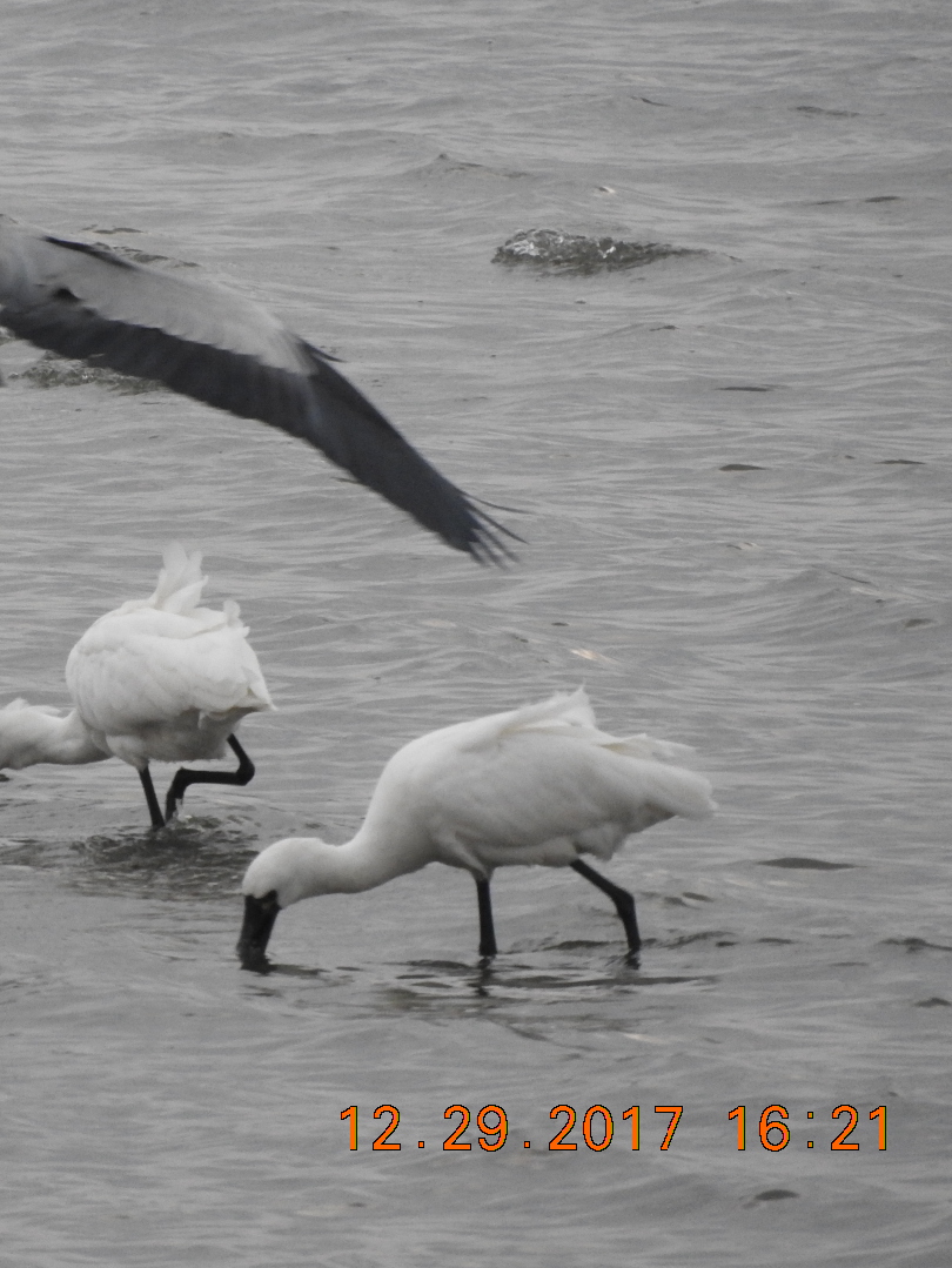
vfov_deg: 1.5
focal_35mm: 1334
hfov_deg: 1.1
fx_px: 48887
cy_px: 571
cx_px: 38
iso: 400
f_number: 5.6
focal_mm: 161.2
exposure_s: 1/200
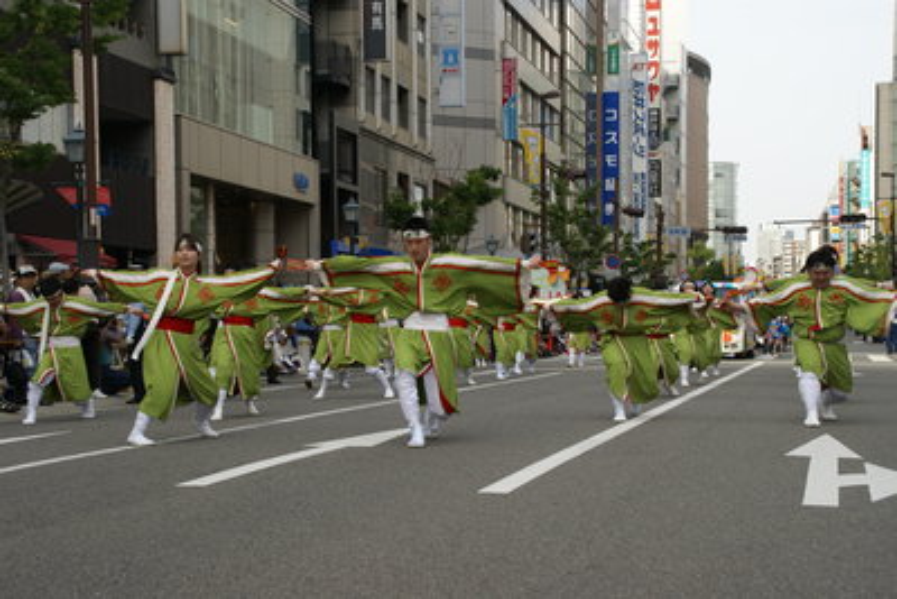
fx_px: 1682
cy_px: 300
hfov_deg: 29.9
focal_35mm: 68
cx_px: 448
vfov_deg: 20.2
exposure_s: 1/100
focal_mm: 45
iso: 100
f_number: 8
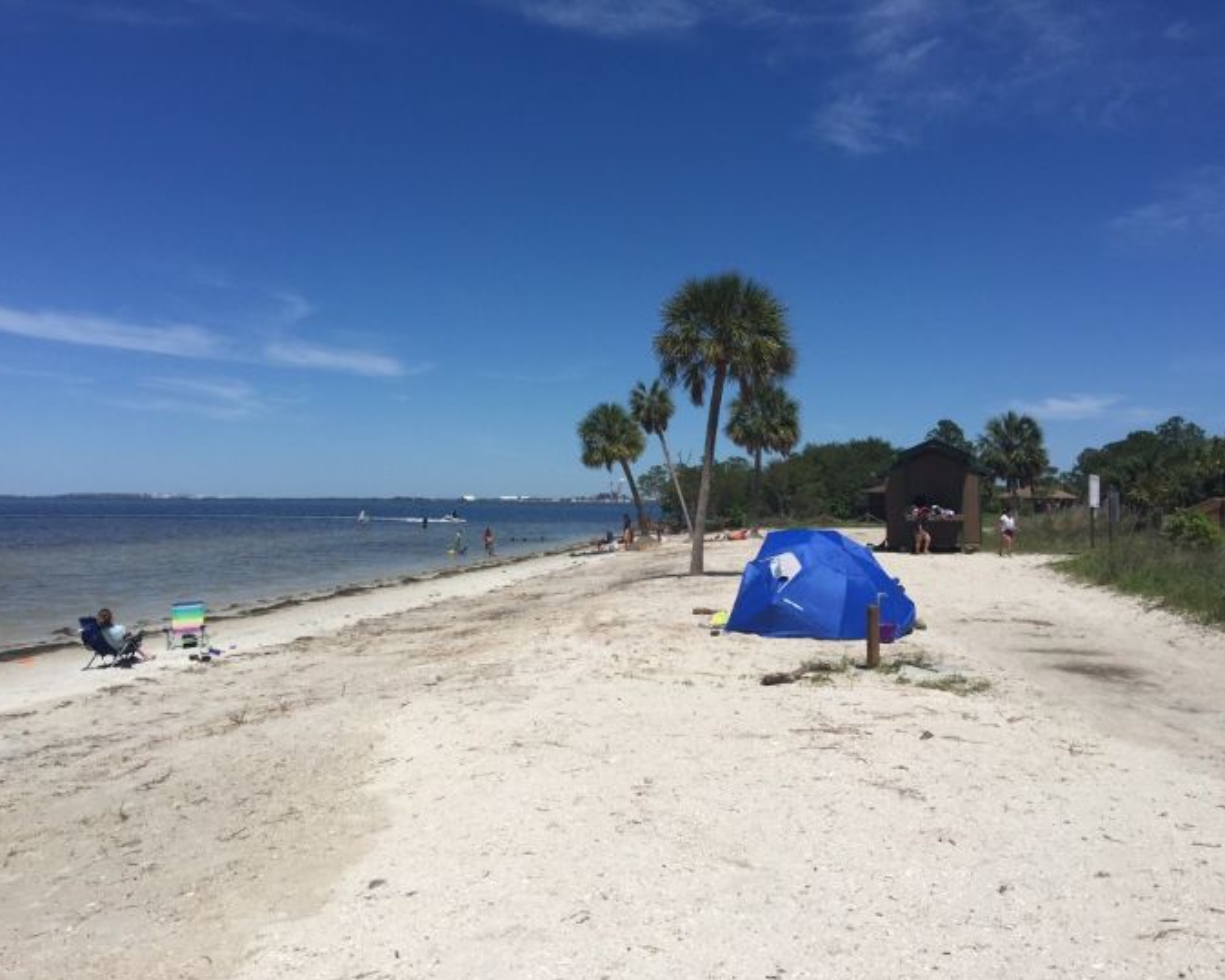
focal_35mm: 31
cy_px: 502
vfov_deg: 47.1
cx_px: 618
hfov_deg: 57.2
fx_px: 1124
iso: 32
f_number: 2.2
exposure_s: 1/4405
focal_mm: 4.15
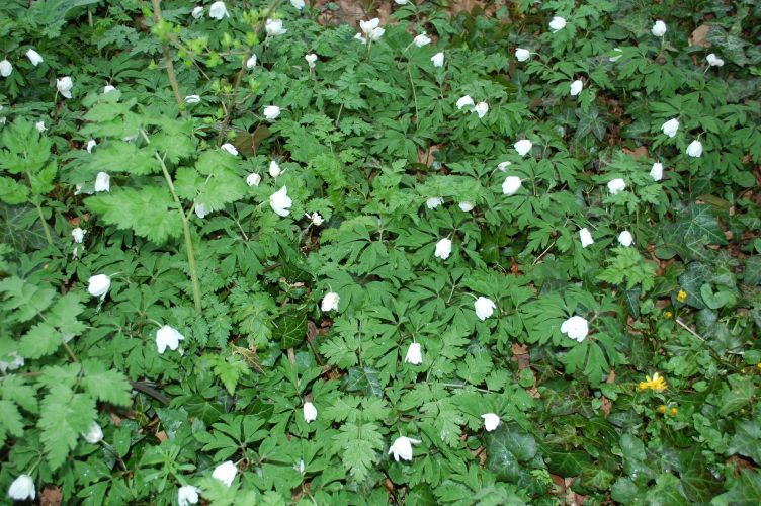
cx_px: 380
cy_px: 253
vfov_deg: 31.8
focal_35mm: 42
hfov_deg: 46.4
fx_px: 887
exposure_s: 1/60
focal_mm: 28
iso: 400
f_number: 4.5
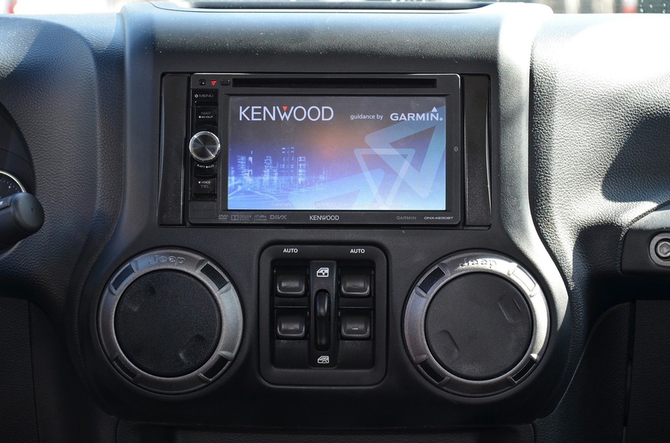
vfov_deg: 17.4
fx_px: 1448
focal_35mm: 78
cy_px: 222
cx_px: 335
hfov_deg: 26.0
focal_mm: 52
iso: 400
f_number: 5
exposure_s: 1/100
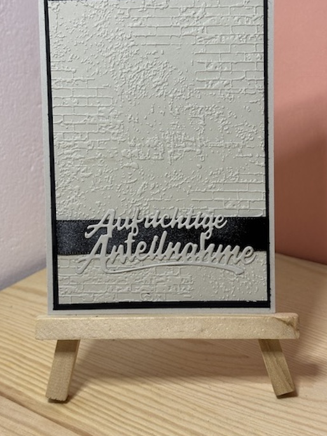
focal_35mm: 56
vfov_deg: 34.3
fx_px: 706
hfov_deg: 26.1
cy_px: 191
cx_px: 160
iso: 100
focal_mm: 6.86
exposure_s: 1/60
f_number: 1.78
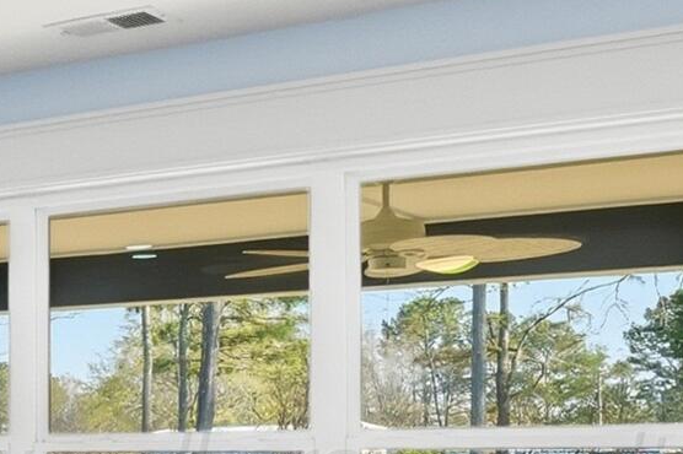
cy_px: 471
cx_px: -485
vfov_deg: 16.4
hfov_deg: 19.7
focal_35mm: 81
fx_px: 1536
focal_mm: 10
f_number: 7.1
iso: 500
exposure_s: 1/1250
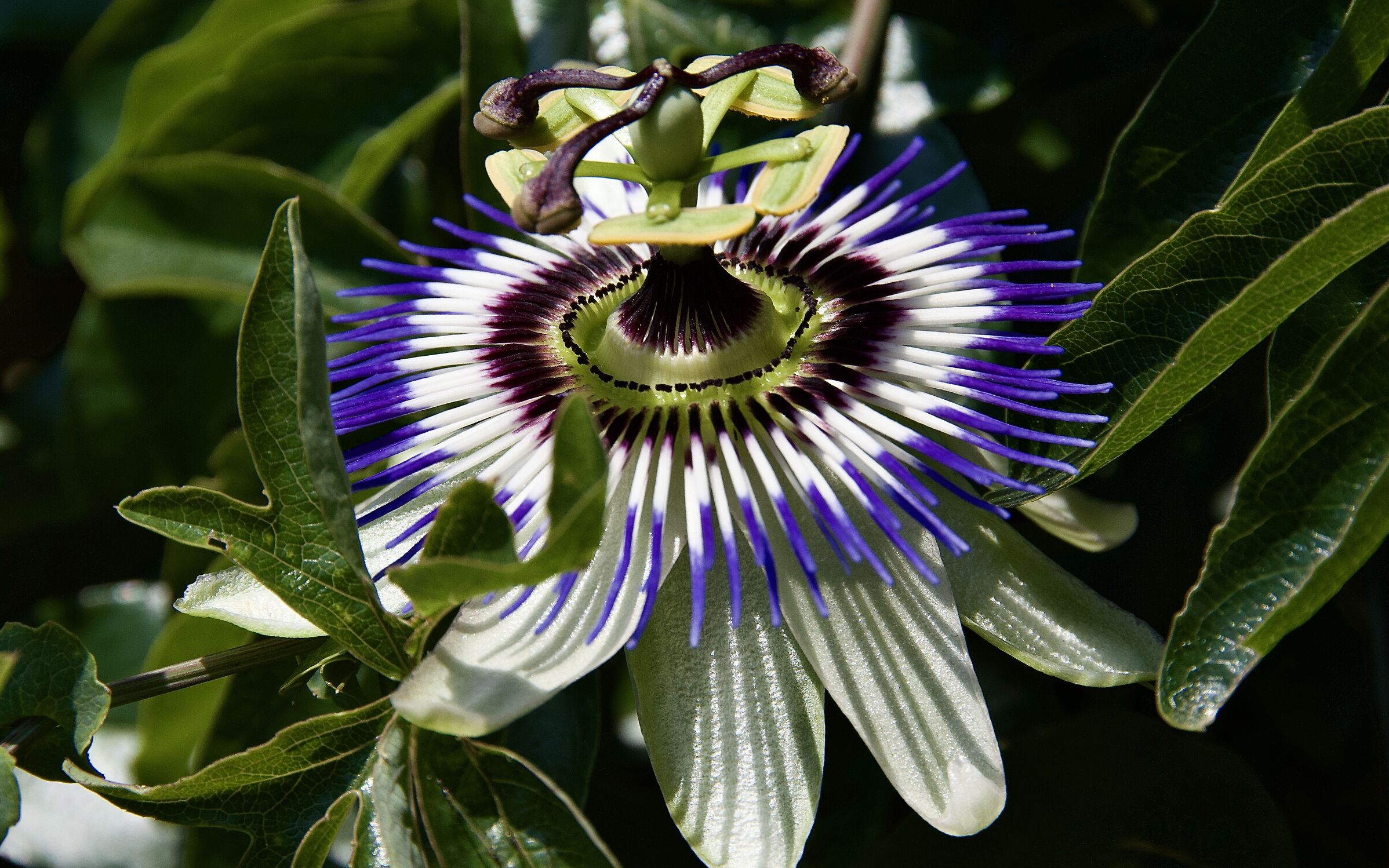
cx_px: 694
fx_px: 11585
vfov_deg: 4.3
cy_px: 422
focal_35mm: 306
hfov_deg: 6.9
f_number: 14
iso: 400
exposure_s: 1/250
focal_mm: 200
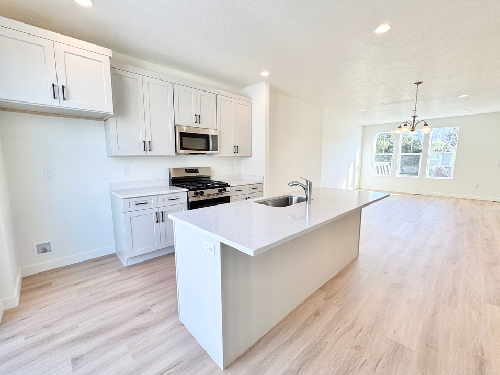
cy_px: 189
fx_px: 217
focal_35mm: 15
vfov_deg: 81.7
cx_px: 247
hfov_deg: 98.2
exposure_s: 1/120
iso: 50
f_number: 2.2
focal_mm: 2.22
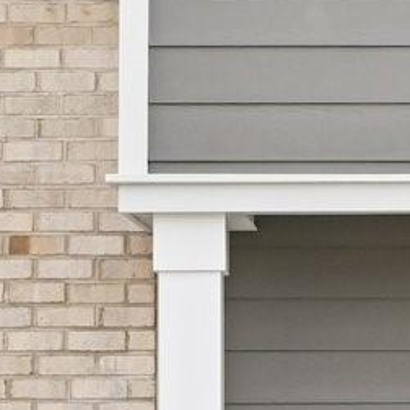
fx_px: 3243
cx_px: 470
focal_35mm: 242
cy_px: 450
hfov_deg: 7.2
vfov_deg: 7.2
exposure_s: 1/50
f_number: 8
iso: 64
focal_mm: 23.5
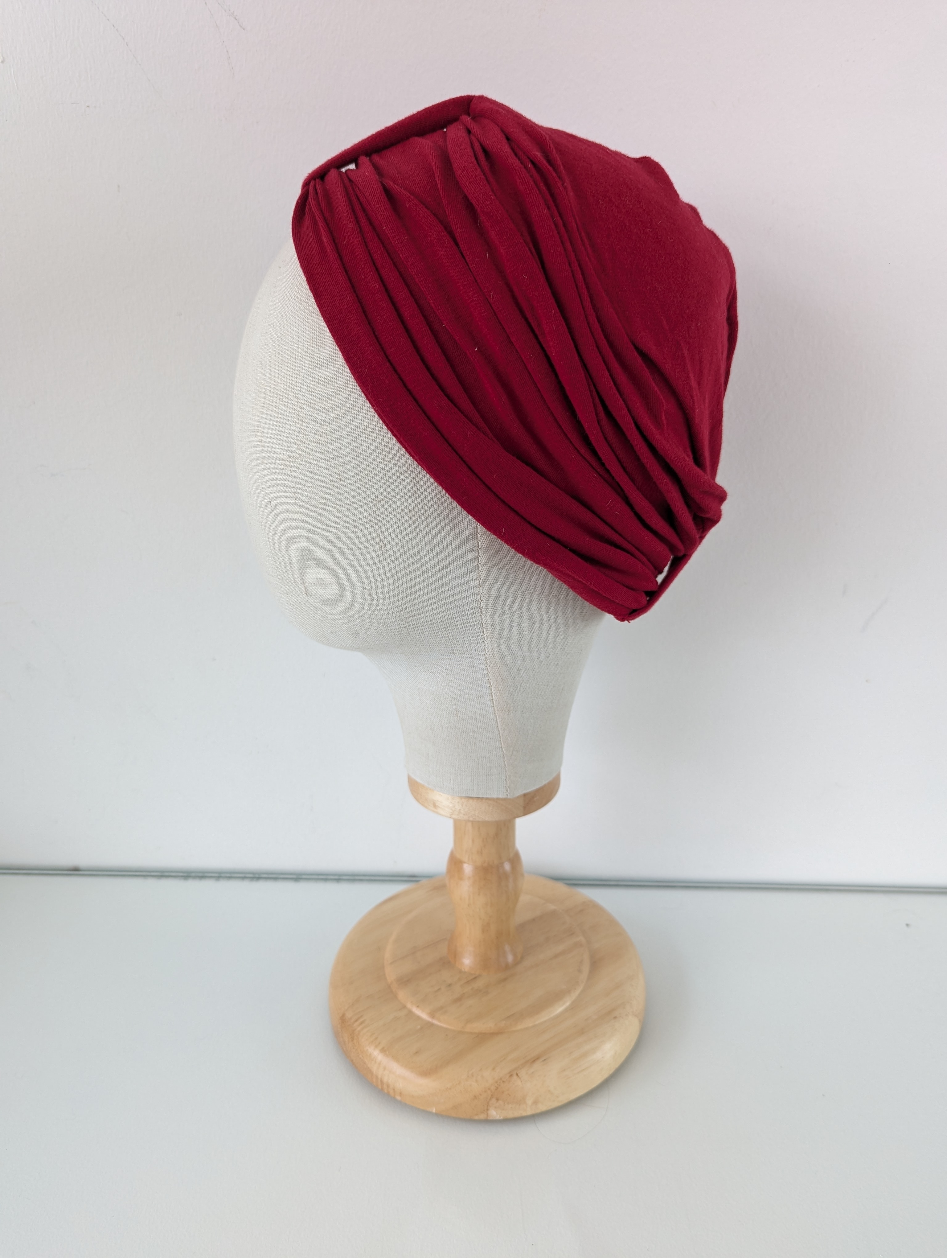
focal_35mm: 24
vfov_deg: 71.5
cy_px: 629
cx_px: 474
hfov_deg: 56.9
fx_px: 873
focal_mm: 6.81
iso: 89
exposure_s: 1/90
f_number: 1.85
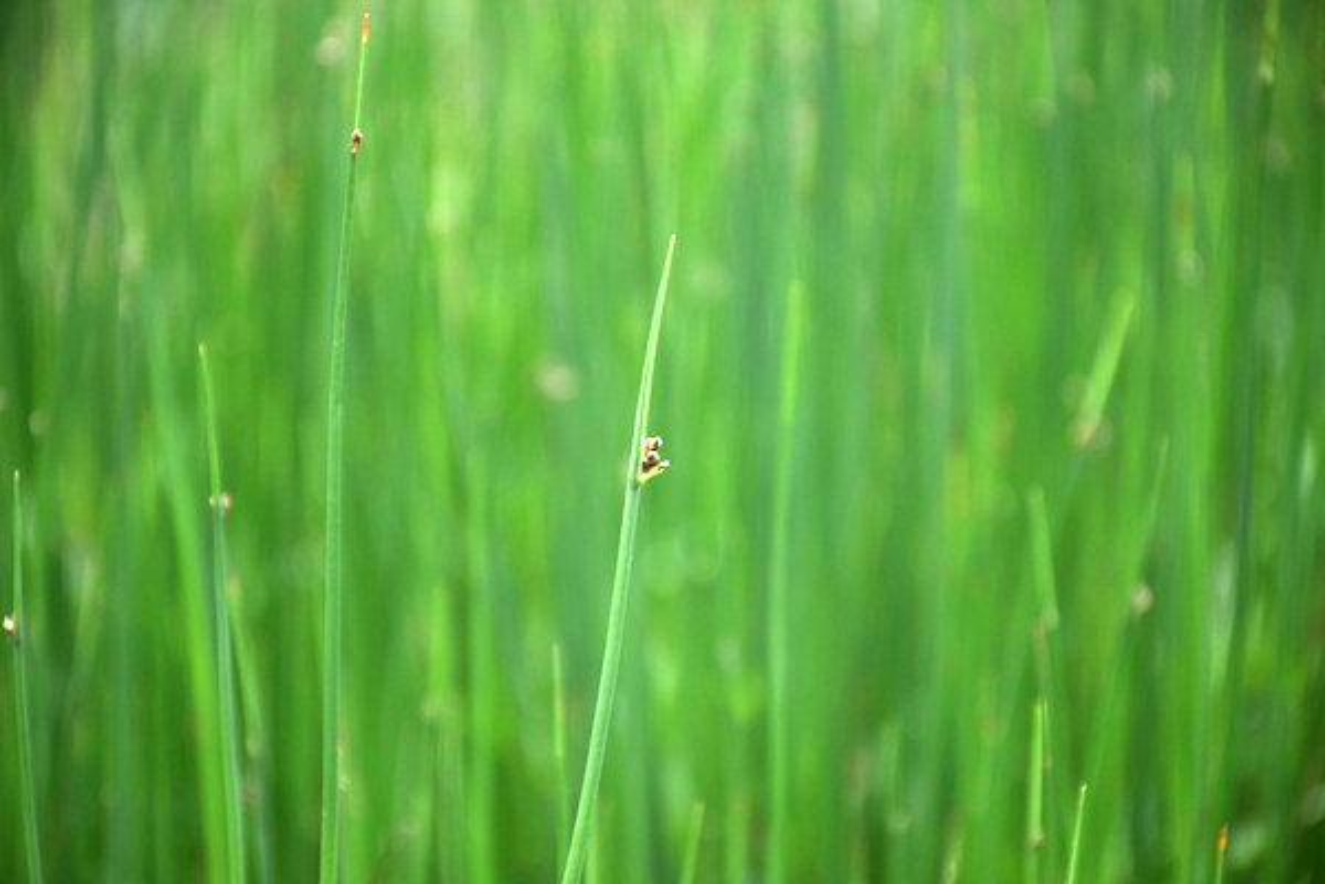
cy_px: 442
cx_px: 662
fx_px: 7729
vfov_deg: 6.5
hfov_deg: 9.8
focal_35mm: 210
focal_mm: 140
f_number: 5.6
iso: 400
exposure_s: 1/250
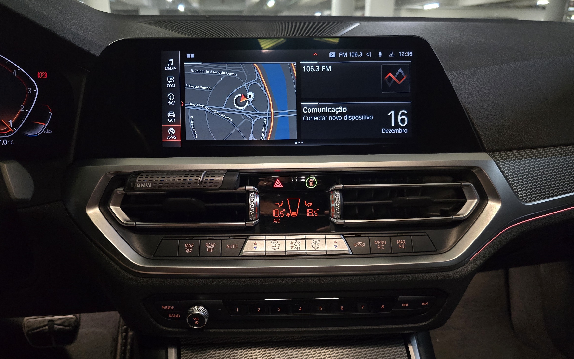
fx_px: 391
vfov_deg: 49.3
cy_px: 188
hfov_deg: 72.5
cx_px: 281
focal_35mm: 25
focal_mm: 6.3
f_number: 1.7
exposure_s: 1/40
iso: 1600
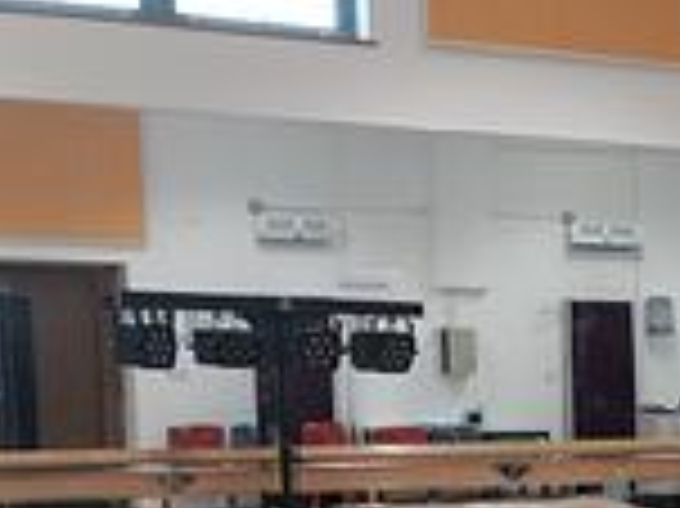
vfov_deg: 16.5
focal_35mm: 86
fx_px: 1688
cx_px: 1049
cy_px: 587
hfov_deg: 19.5
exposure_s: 1/50
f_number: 1.8
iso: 160
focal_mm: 4
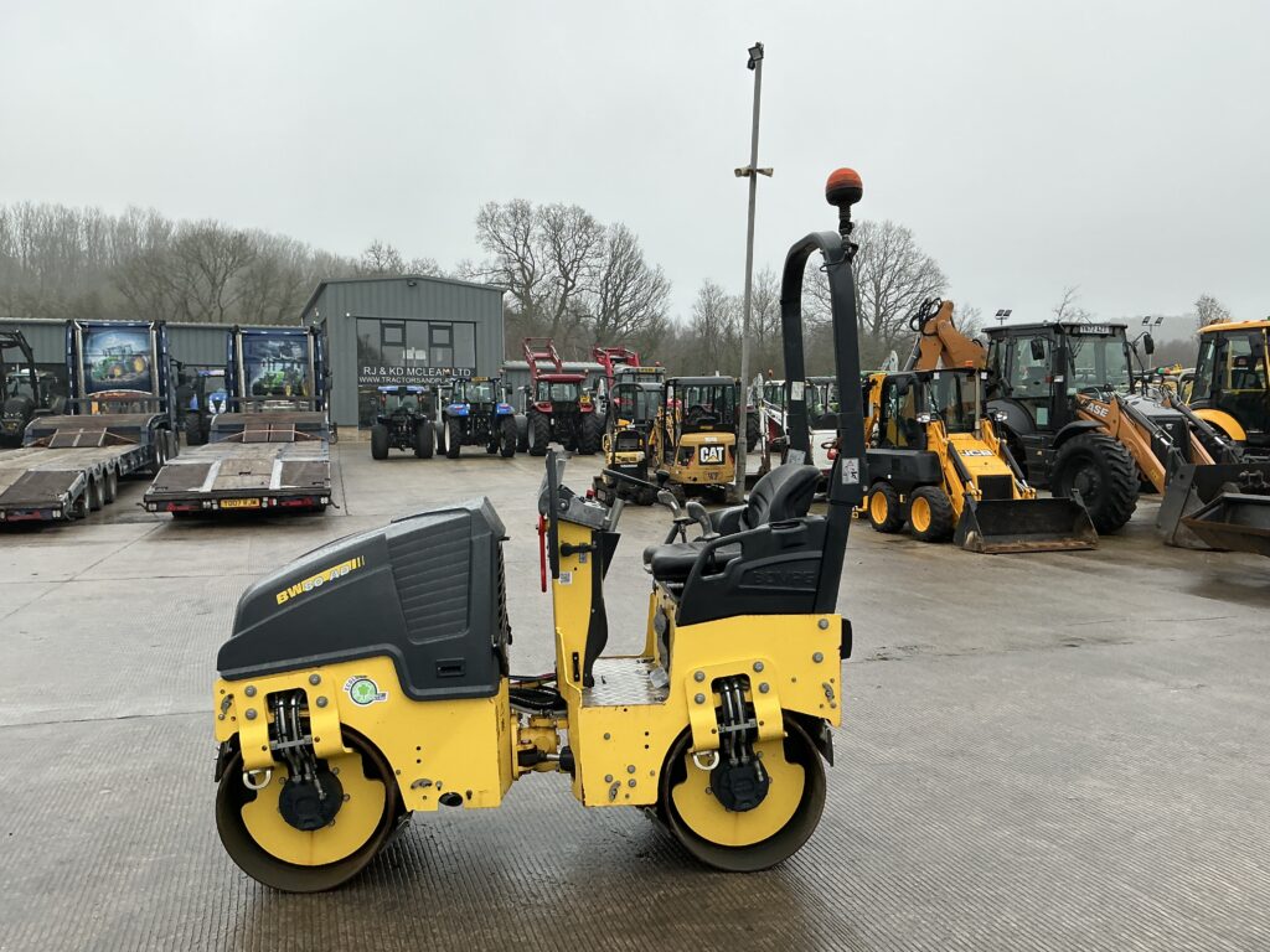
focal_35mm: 28
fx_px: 1027
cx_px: 635
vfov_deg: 49.7
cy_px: 476
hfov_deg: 63.4
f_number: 1.8
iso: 25
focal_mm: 3
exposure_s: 1/749
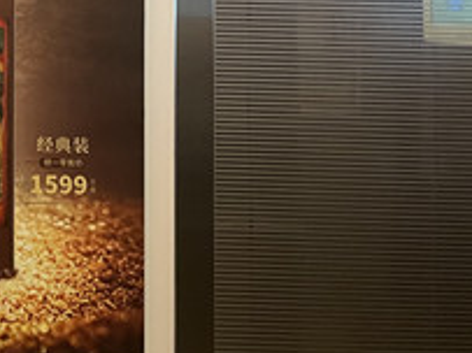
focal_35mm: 77
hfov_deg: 22.9
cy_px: -42
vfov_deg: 18.4
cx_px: -121
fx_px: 1049
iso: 400
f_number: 1.6
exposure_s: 1/33
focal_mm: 4.2
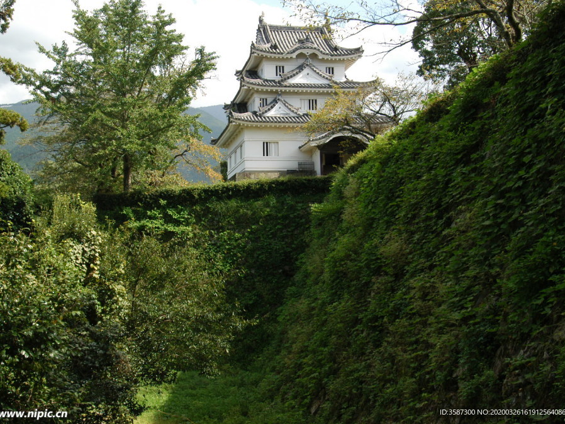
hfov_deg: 41.2
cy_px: 210
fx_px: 751
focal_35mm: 46
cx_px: 257
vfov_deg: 31.5
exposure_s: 1/200
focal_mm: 28
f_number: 7.1
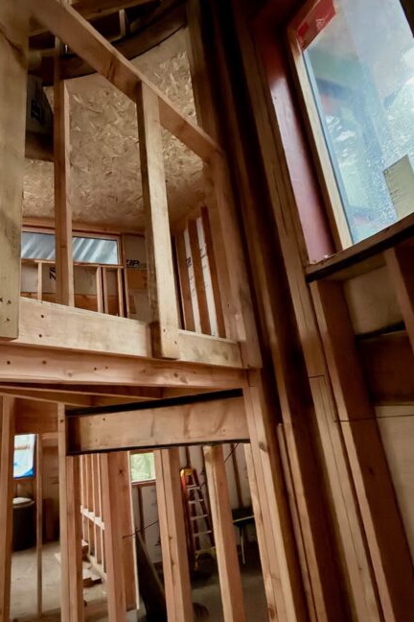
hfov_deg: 54.3
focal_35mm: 23
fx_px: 397
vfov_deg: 76.1
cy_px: 304
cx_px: 149
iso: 1250
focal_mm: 2.22
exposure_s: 1/10
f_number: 2.2
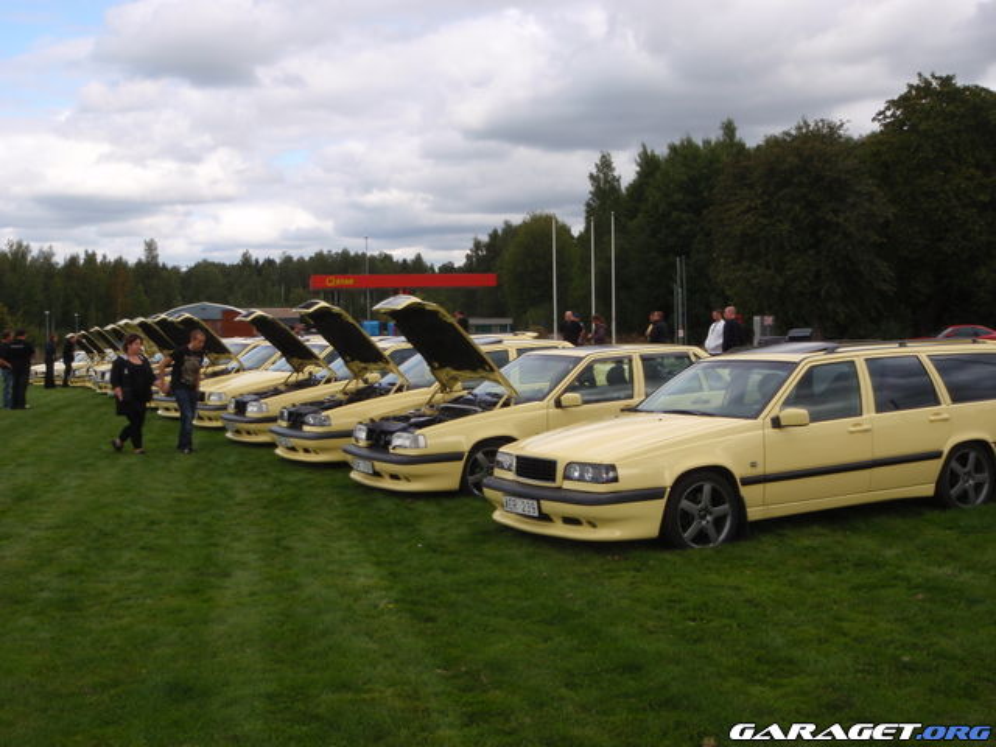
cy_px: 374
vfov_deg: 34.3
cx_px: 498
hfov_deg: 44.8
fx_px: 1208
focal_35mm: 42
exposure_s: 1/125
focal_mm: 7.57
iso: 64
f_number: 6.3
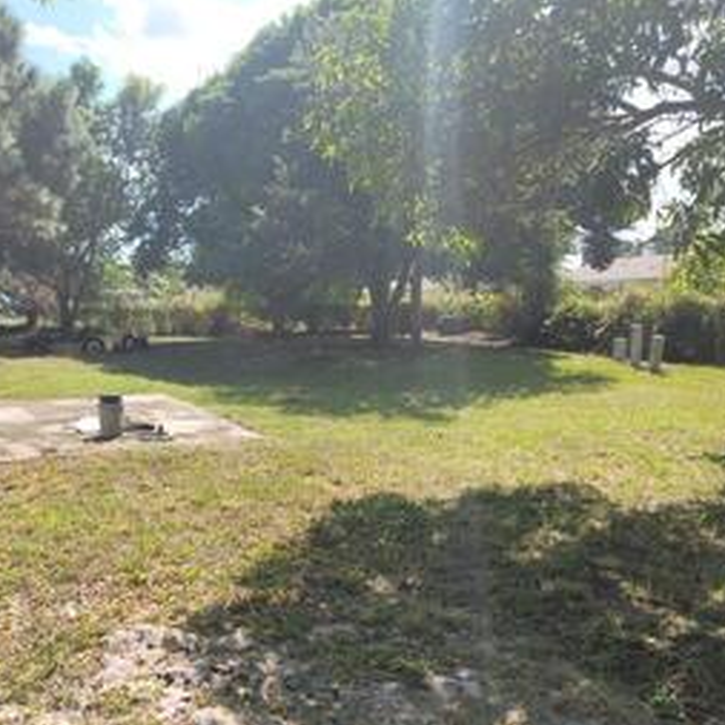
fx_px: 829
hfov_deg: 46.7
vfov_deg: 47.1
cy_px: 401
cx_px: 264
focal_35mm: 35
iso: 20
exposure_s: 1/654
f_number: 1.8
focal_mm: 7
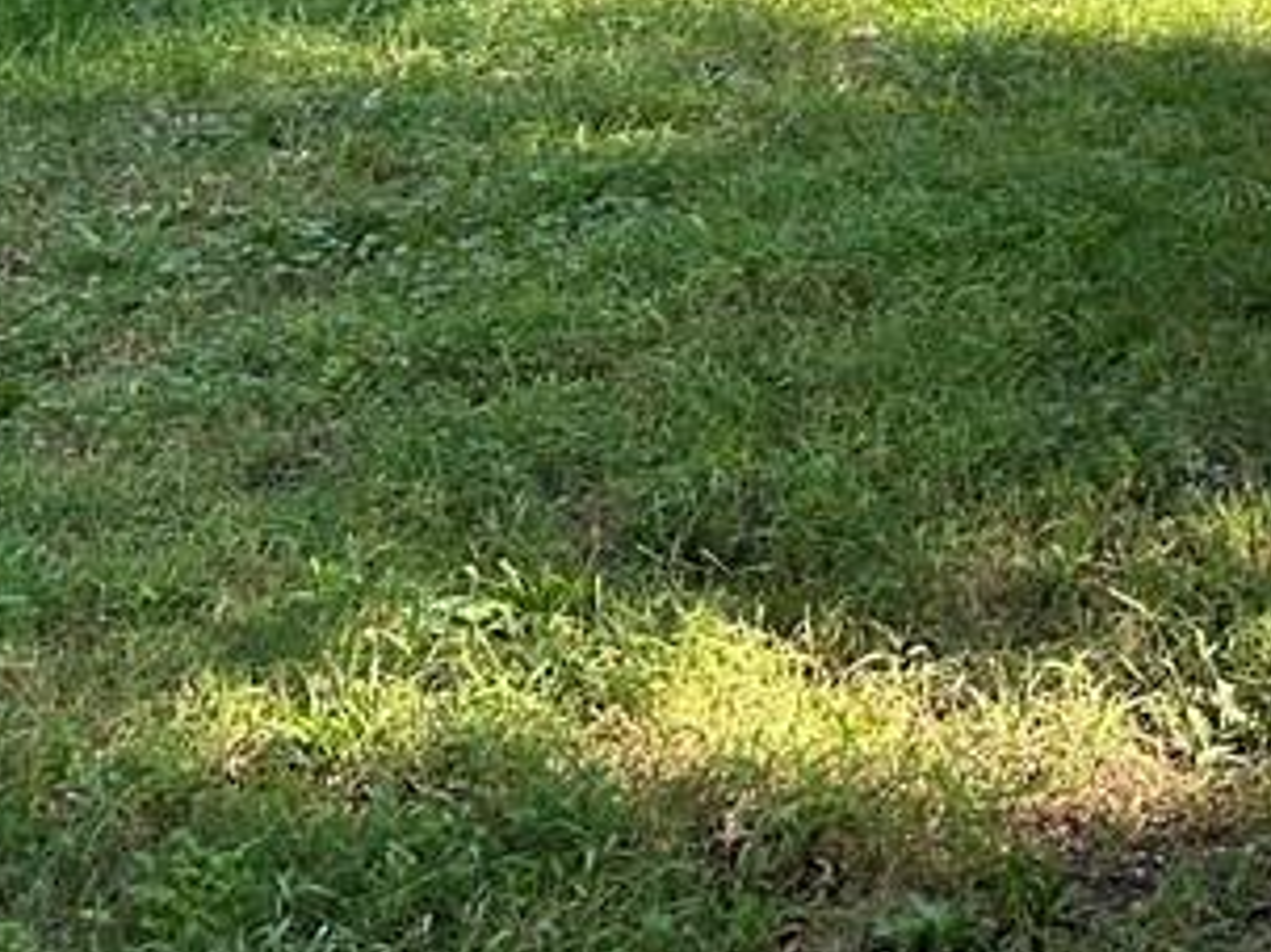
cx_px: 1946
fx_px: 3230
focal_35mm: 88
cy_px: -491
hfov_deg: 19.3
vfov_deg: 15.4
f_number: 1.5
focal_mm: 5.7
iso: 40
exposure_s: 1/175
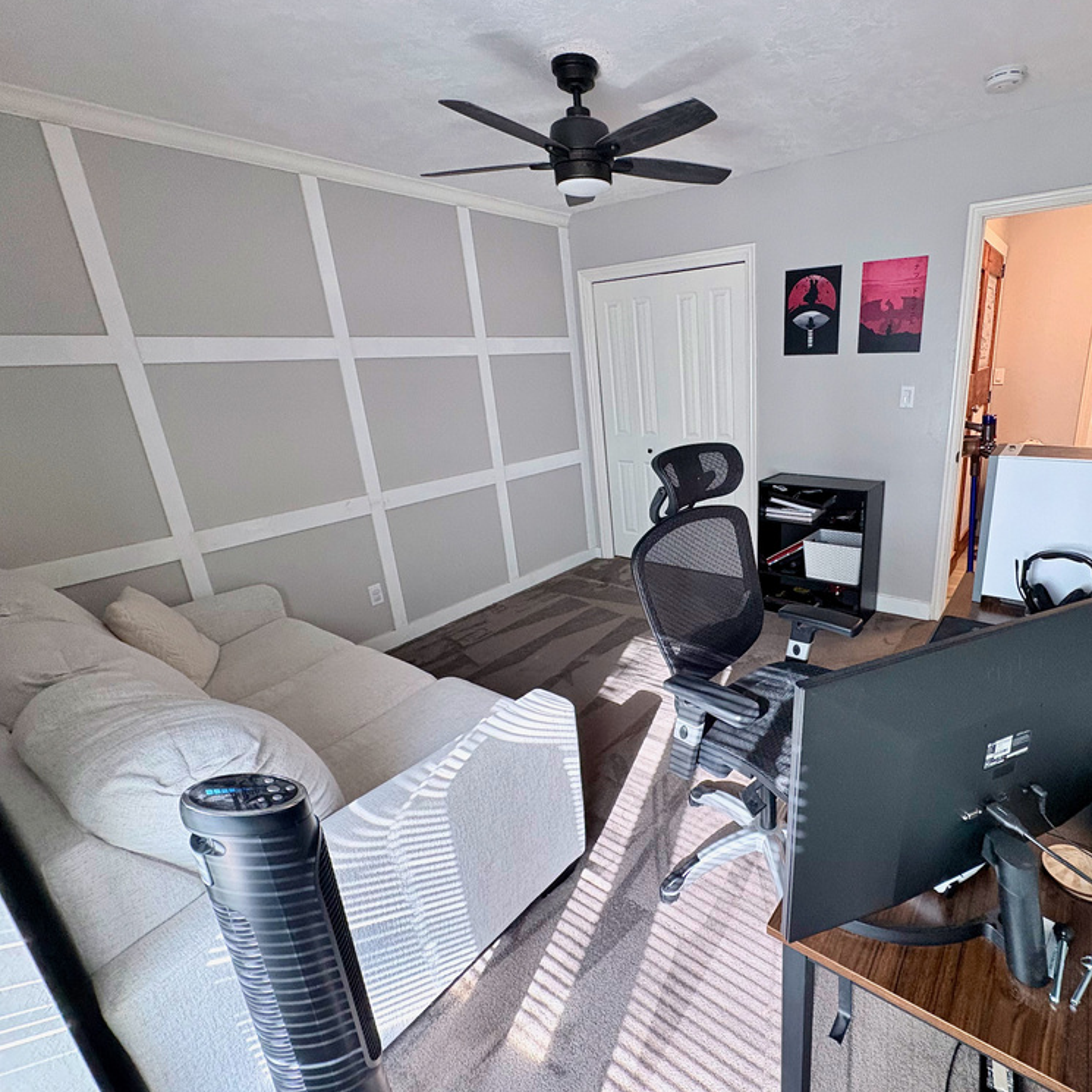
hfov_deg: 82.4
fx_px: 607
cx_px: 680
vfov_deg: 84.0
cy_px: 542
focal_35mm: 17
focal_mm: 2.22
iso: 400
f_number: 2.2
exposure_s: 1/60
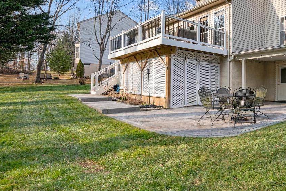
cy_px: 68
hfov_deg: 67.9
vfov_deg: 52.4
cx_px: 222
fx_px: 191
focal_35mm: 24
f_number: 5
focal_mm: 14
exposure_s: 1/500
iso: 100
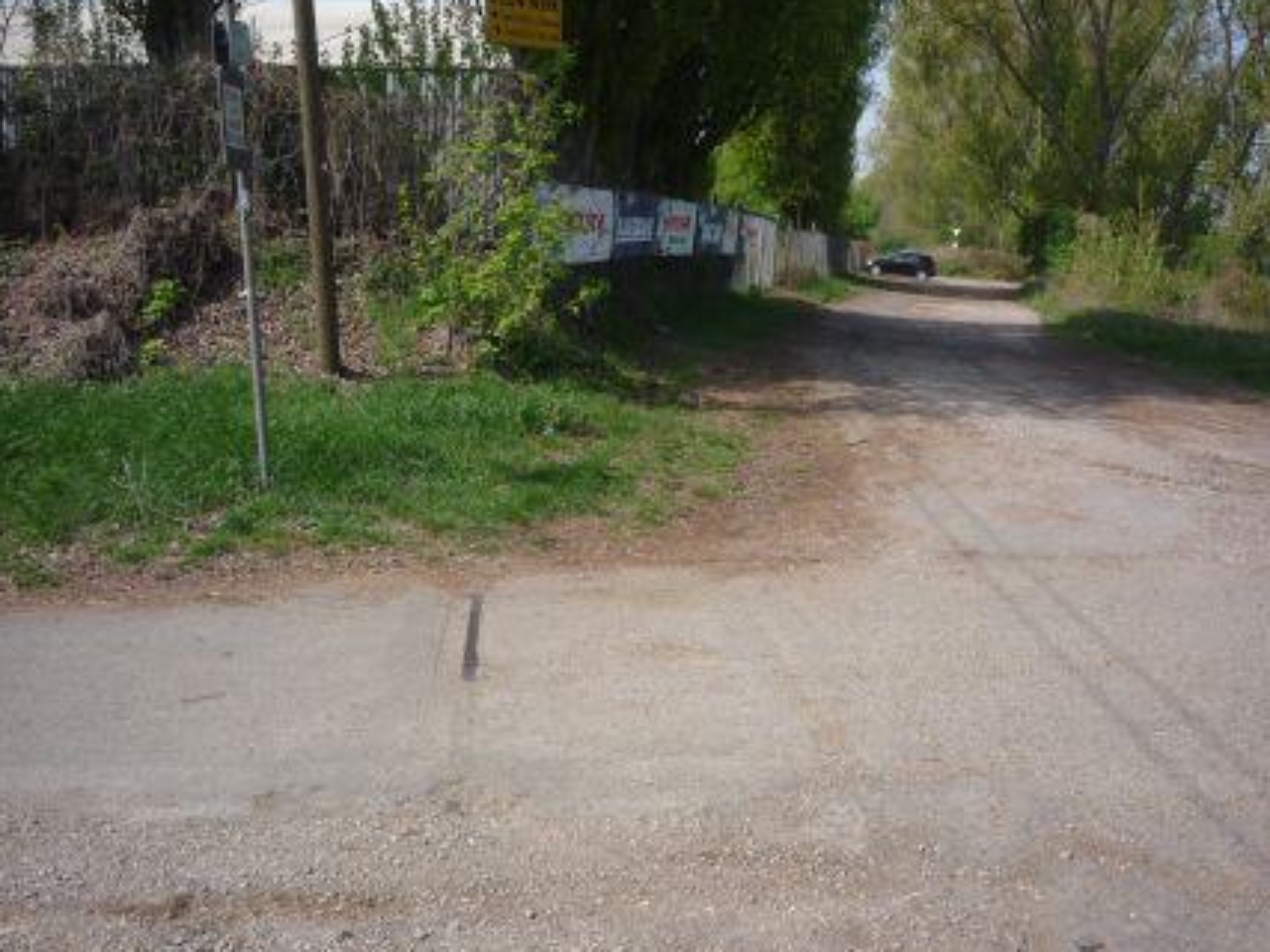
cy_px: 521
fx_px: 1320
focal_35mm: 36
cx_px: 654
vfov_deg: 39.6
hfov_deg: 51.4
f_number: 5
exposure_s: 1/400
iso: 100
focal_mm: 5.2
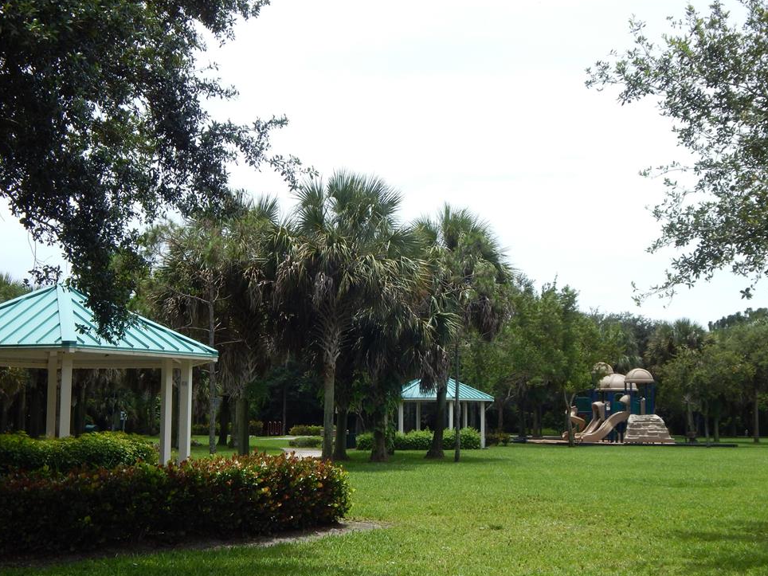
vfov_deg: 28.6
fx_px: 1131
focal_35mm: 51
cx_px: 401
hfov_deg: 37.5
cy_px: 300
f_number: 3.7
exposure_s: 1/1250
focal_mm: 8.6
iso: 125
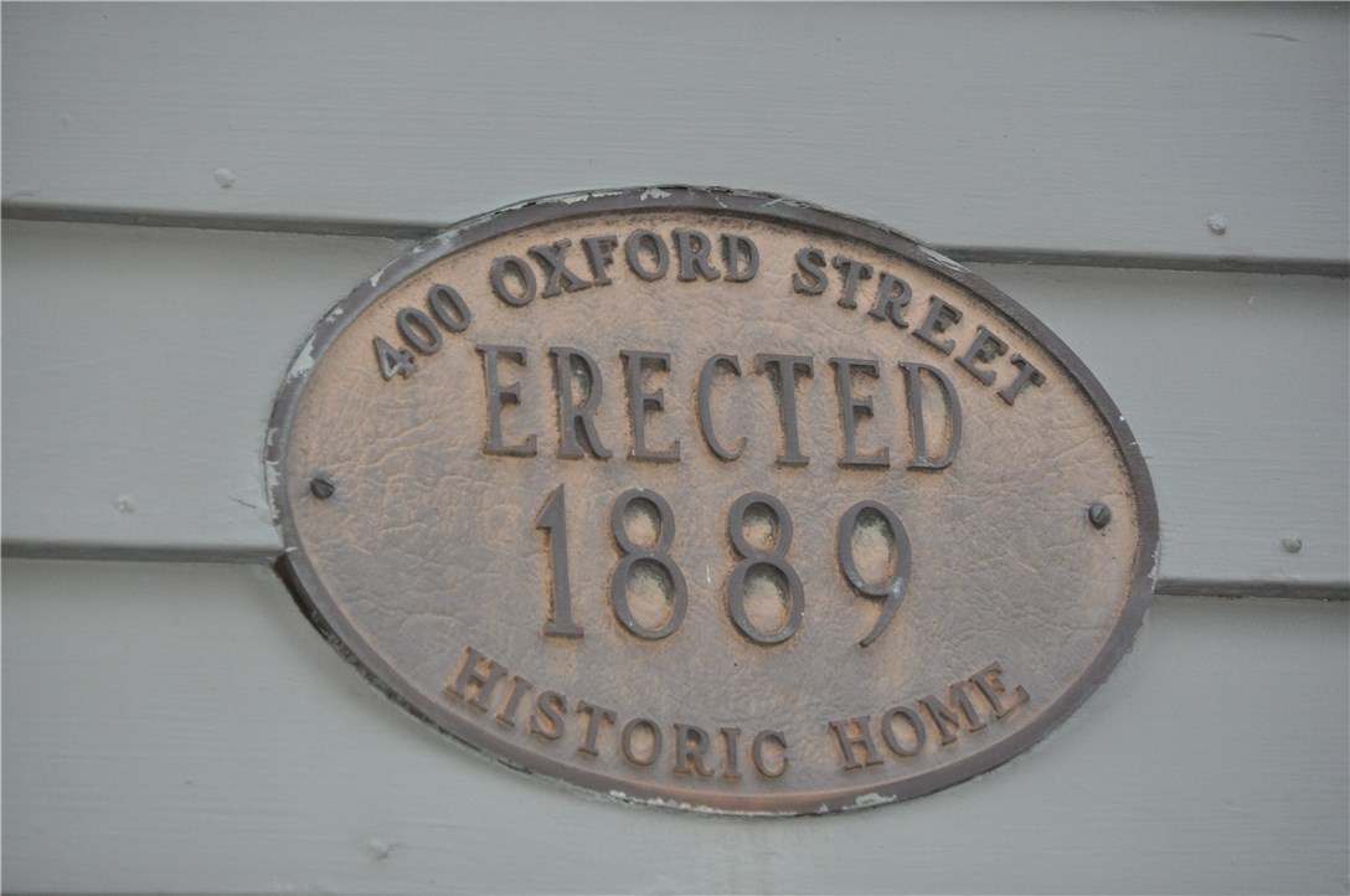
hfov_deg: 7.4
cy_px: 448
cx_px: 675
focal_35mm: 278
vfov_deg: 4.9
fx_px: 10391
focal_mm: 185
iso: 800
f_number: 6
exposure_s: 1/60
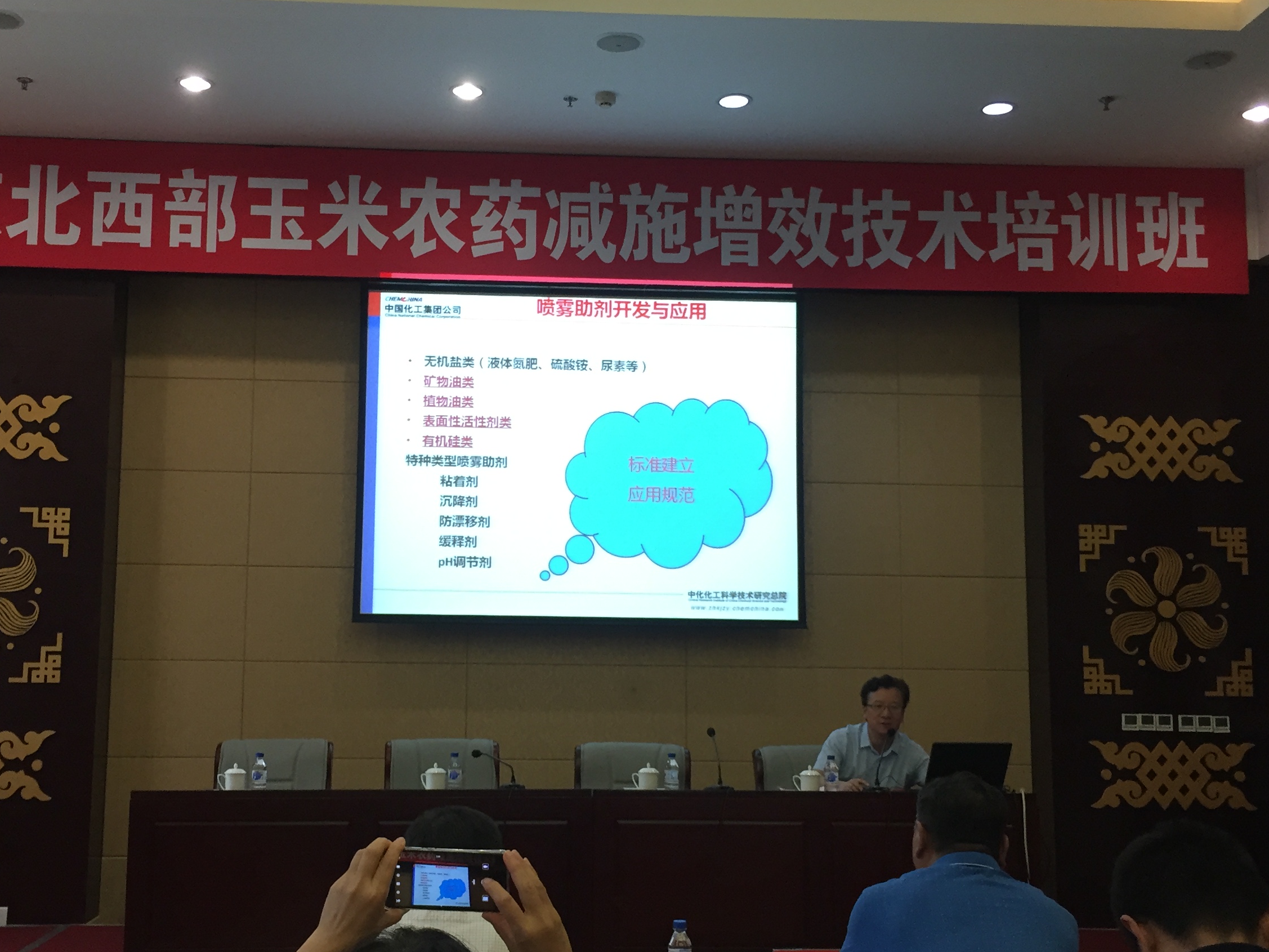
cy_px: 496
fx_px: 1540
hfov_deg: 44.7
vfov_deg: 34.3
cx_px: 551
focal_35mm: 42
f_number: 2.2
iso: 64
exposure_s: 1/33
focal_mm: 4.15
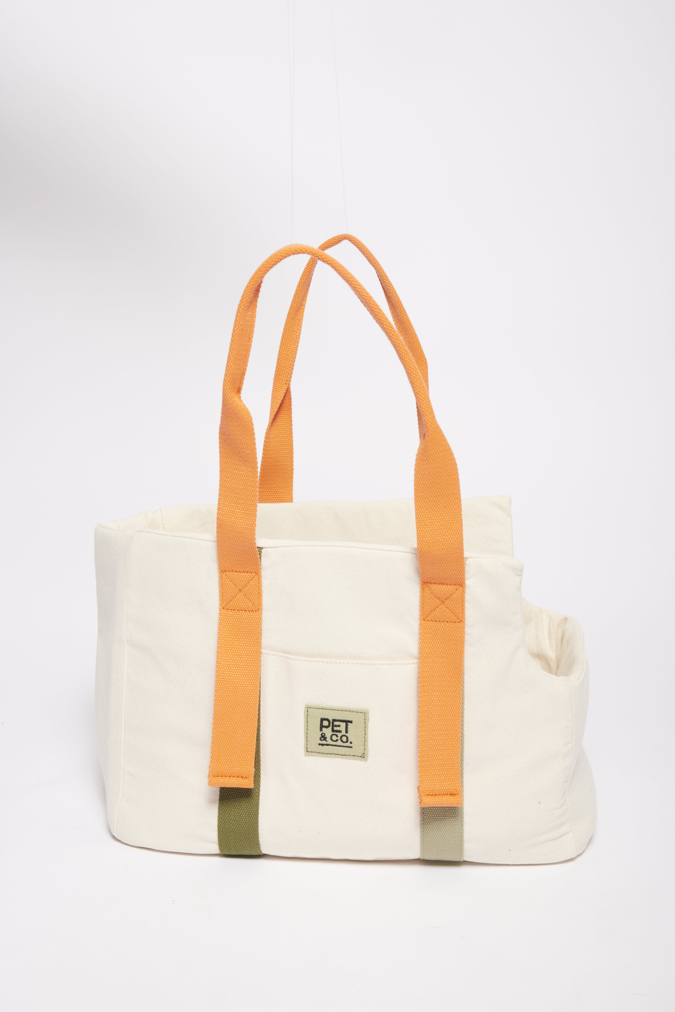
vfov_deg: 36.2
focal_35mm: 55
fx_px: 1547
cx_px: 338
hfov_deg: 24.6
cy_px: 506
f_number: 11
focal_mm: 55
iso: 320
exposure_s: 1/160
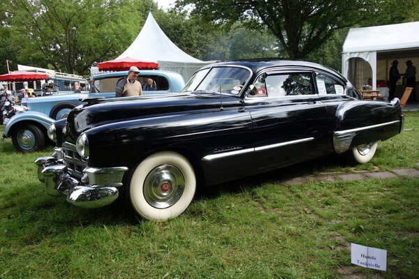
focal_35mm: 28
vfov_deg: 46.4
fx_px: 326
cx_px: 210
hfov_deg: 65.5
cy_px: 140
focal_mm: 10.4
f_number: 5.6
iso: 160
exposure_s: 1/250
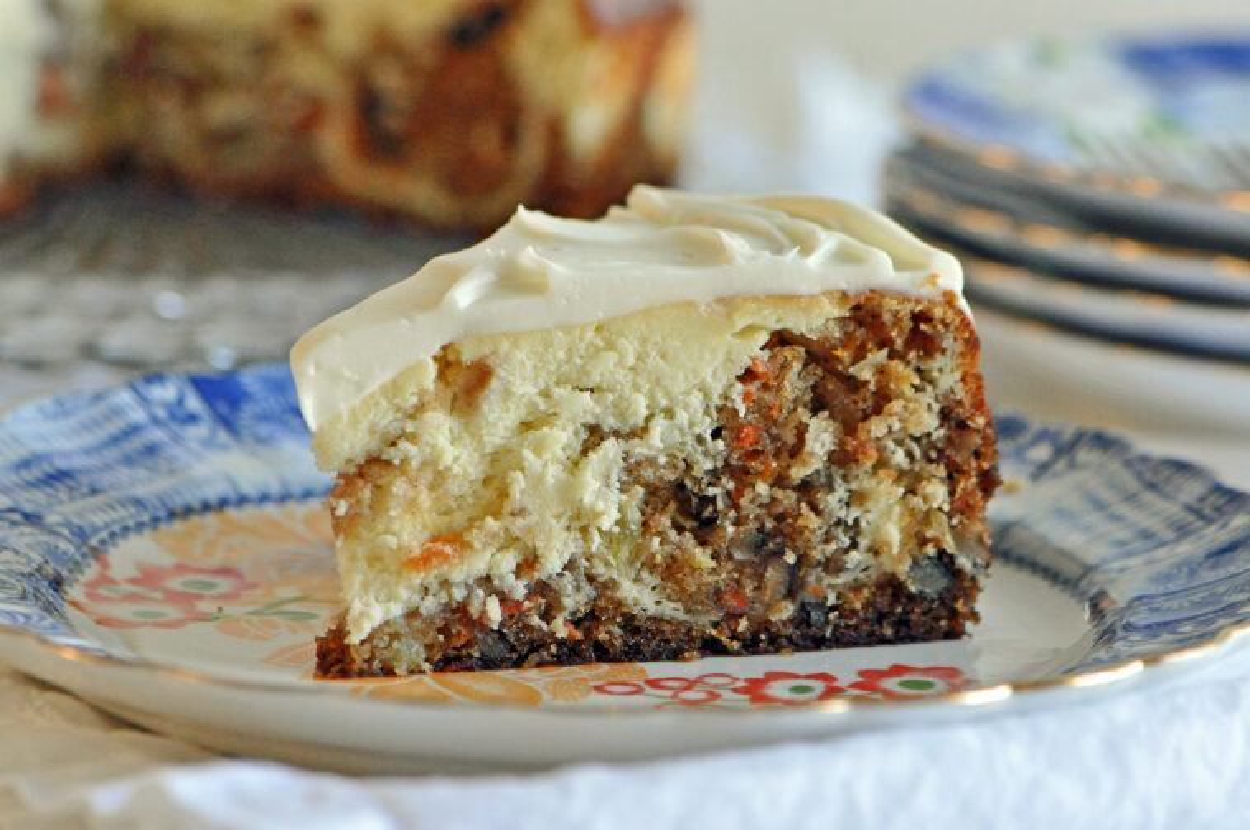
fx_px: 5461
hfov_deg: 13.1
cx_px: 625
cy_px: 415
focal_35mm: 158
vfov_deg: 8.7
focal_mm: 105
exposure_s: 1/160
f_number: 3
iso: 1600
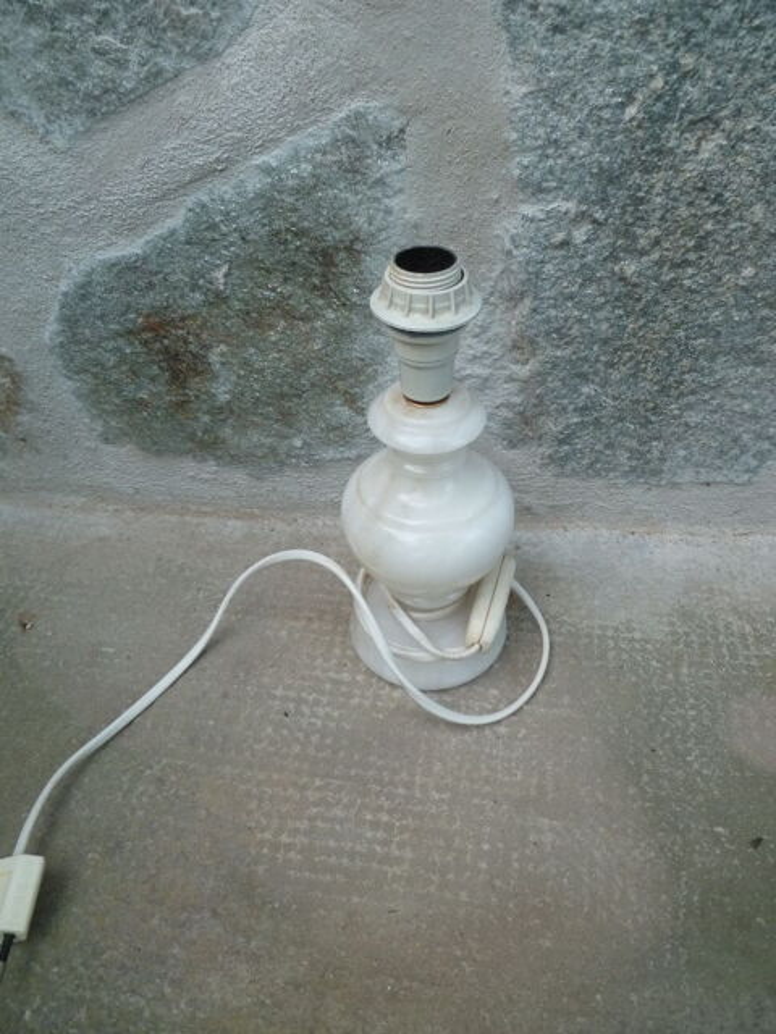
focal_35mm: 28
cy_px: 517
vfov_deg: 63.4
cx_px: 388
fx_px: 837
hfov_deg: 49.7
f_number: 3.3
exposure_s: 1/250
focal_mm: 5
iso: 200
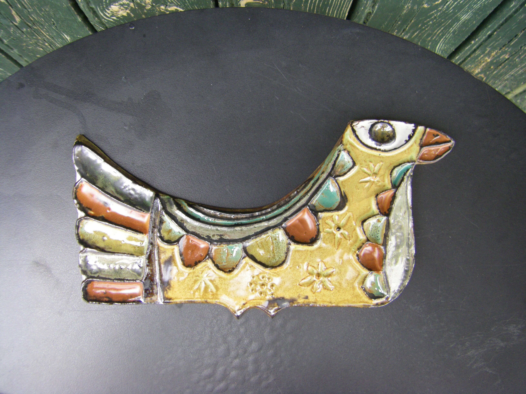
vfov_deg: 37.7
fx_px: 577
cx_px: 263
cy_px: 197
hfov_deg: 49.0
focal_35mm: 38
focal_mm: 6.3
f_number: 3.5
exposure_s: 1/50
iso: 200
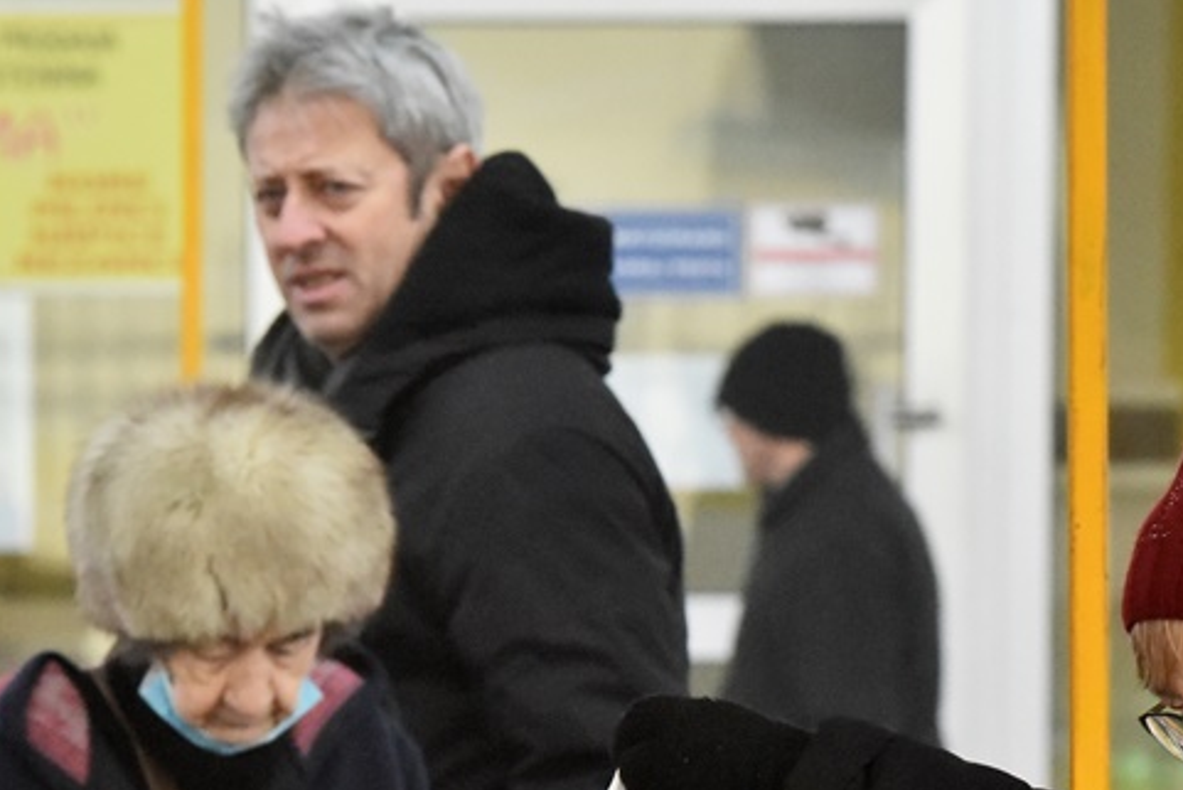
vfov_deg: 4.4
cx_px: 229
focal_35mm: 309
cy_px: 704
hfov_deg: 6.7
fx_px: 10157
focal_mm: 145
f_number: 6.3
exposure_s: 1/640
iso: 8000
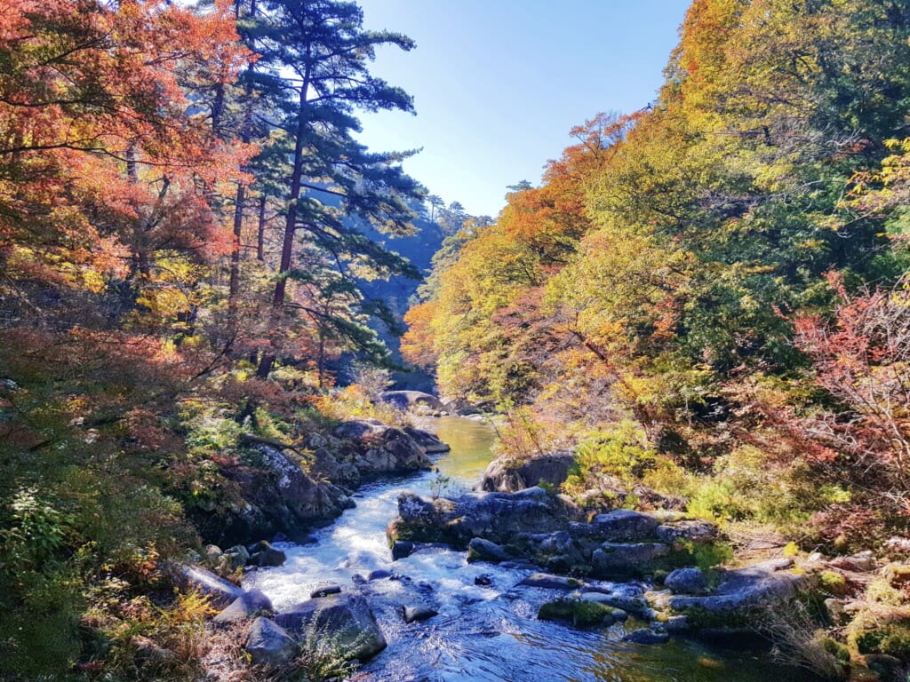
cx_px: 455
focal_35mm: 26
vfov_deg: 53.1
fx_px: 683
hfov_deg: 67.3
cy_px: 341
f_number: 1.7
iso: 40
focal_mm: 4.2
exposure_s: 1/1700
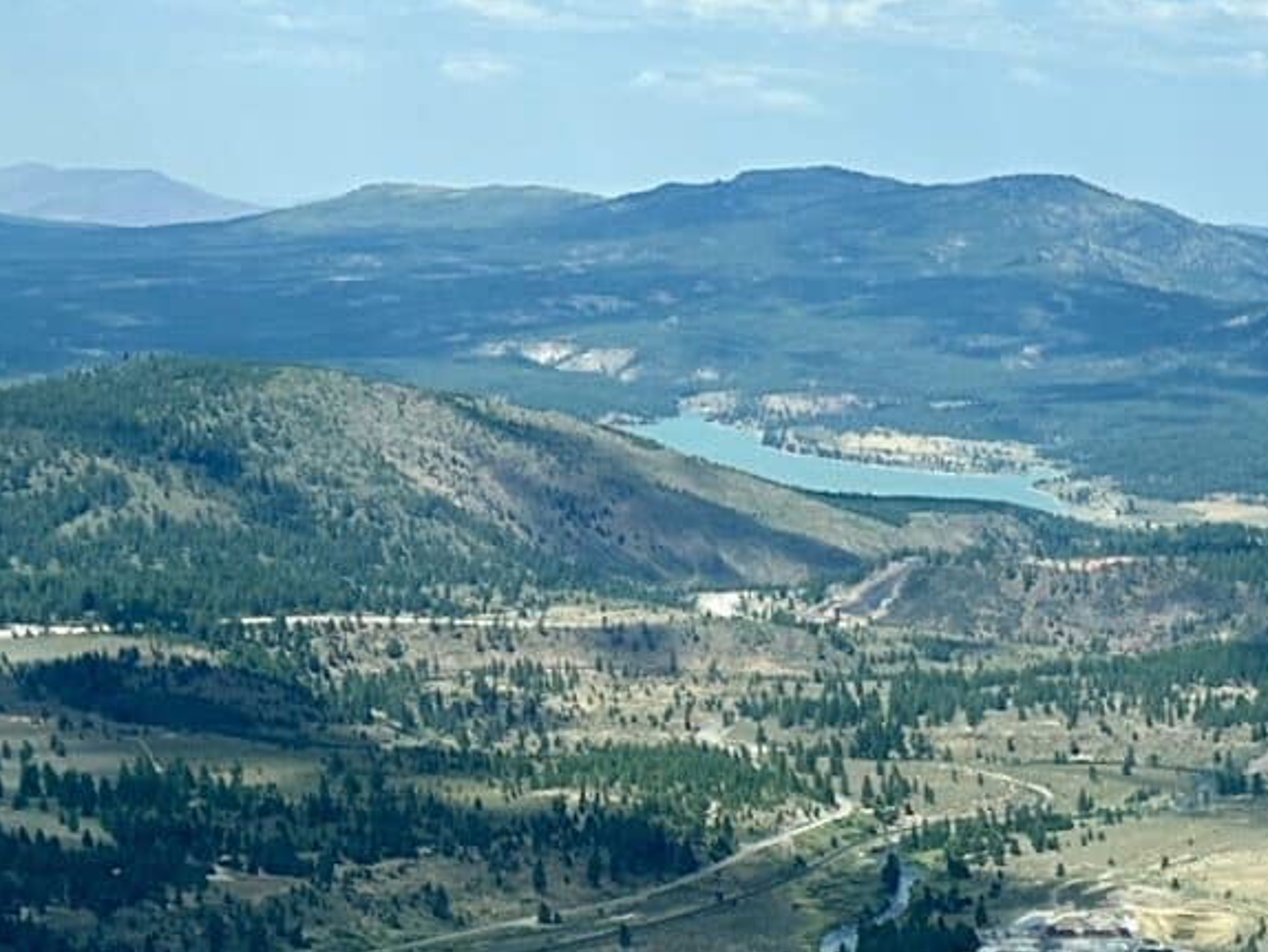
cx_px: 2397
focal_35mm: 107
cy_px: 1358
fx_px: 3921
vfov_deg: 13.2
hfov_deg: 15.4
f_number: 1.78
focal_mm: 6.86
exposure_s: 1/5000
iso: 80
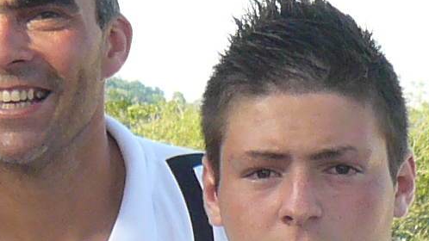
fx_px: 3594
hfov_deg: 6.8
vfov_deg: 3.7
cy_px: 738
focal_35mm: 316
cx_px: -83
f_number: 4
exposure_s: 1/125
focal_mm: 7.9
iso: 100
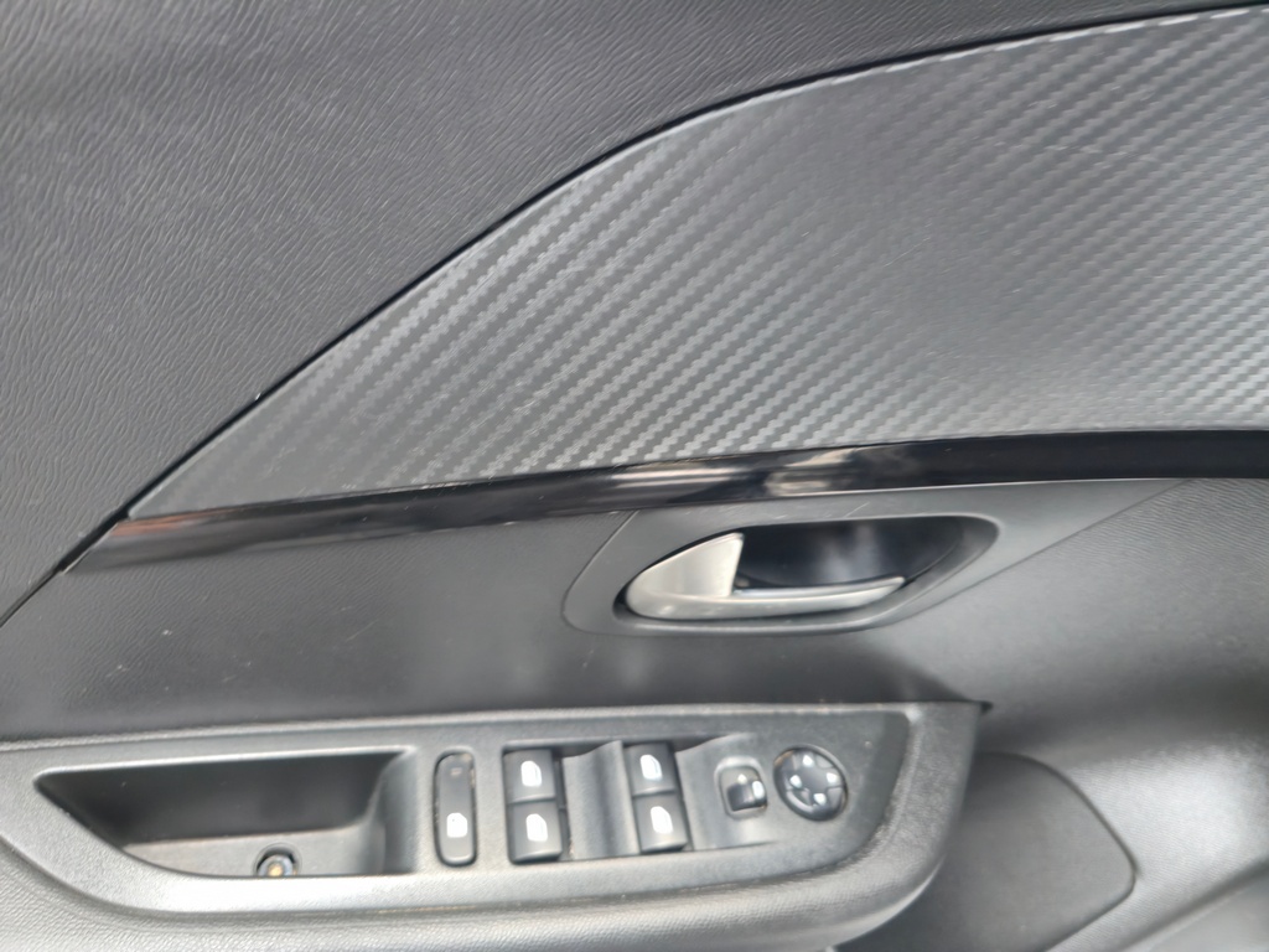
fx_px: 843
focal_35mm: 23
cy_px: 476
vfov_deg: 58.9
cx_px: 634
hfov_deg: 73.9
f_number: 1.7
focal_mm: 6.3
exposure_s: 1/40
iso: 200
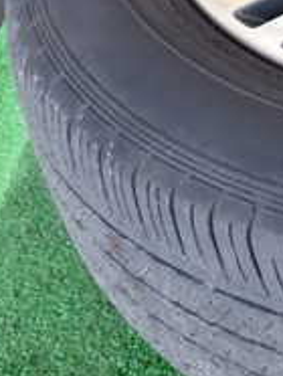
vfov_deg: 18.9
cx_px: 511
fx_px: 1120
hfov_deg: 13.0
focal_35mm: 103
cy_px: 93
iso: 200
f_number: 2.4
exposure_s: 1/40
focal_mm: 5.79
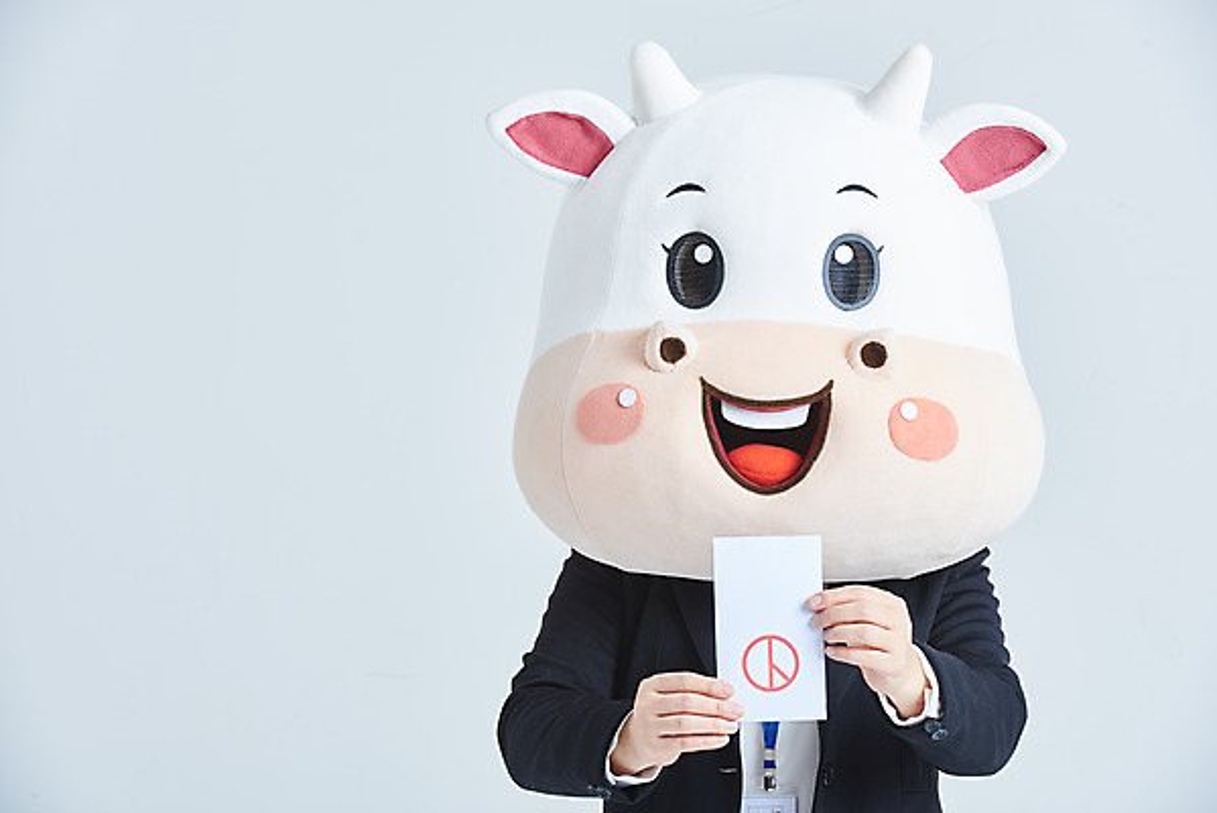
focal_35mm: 200
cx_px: 608
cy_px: 406
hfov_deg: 10.3
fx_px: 6764
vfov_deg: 6.9
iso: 100
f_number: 14
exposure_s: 1/125
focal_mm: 200
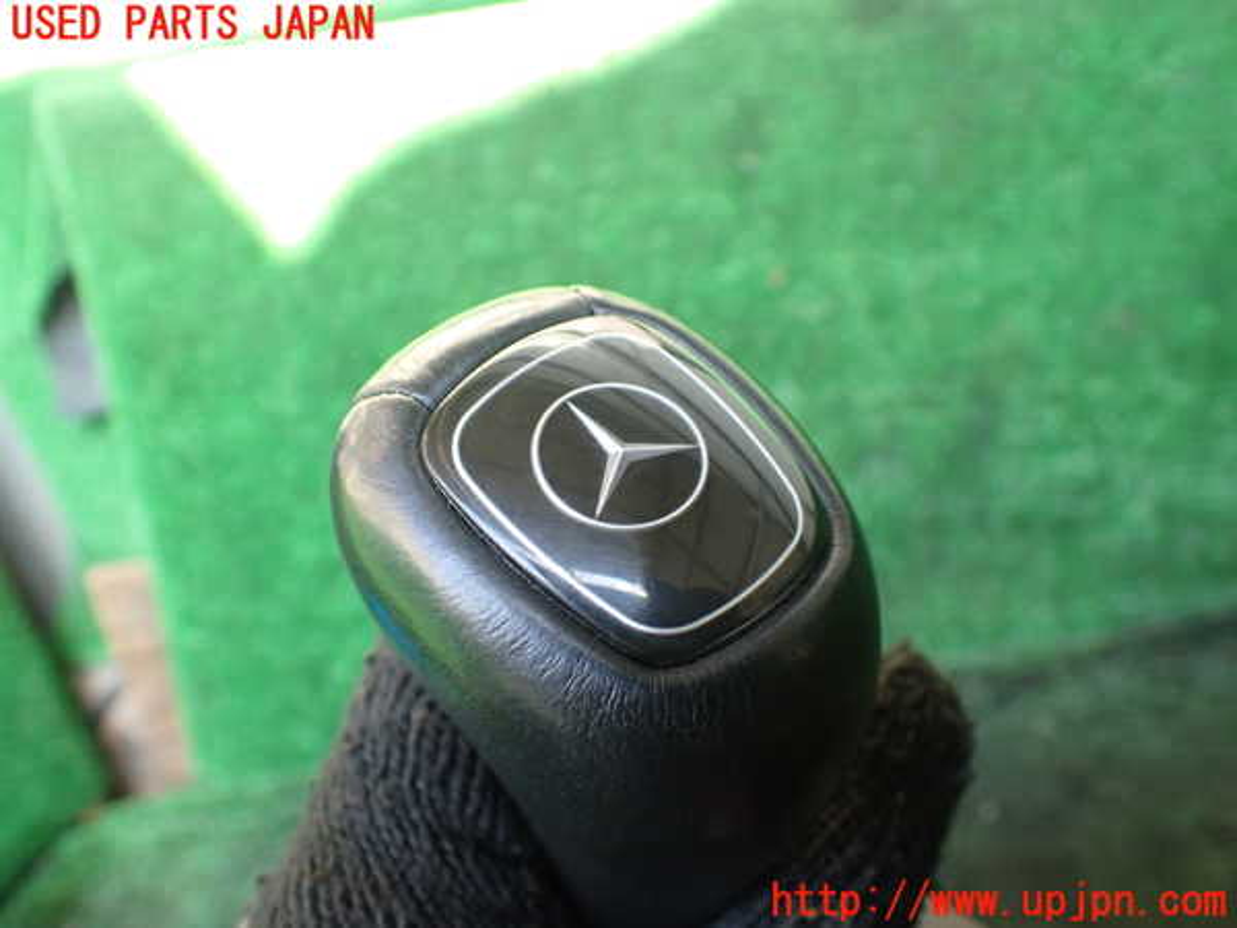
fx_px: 1072
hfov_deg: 60.0
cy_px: 464
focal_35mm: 30
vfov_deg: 46.8
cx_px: 618
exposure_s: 1/125
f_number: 2.3
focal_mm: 5.4
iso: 250
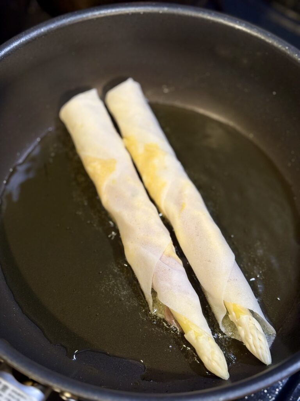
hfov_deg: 28.0
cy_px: 200
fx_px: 601
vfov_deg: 36.8
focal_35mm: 52
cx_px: 150
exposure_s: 1/50
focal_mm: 5.96
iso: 64
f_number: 1.6
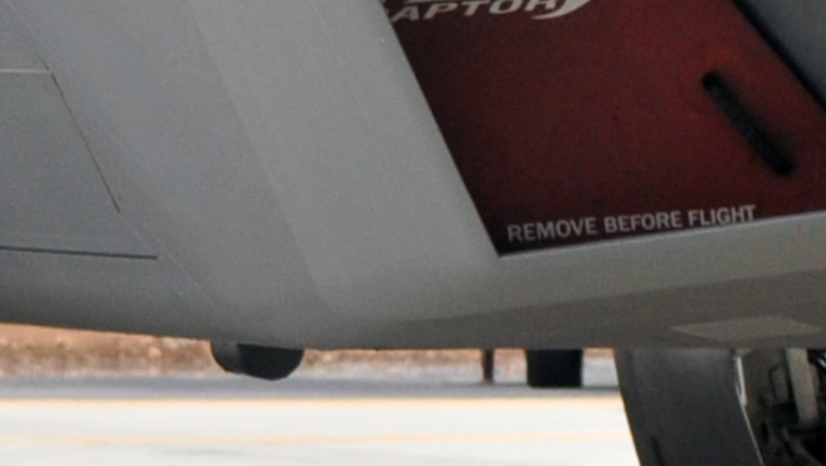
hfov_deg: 3.3
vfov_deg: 1.8
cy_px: -493
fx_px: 14506
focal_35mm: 662
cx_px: 263
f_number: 5.6
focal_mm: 55
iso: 320
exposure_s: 1/800
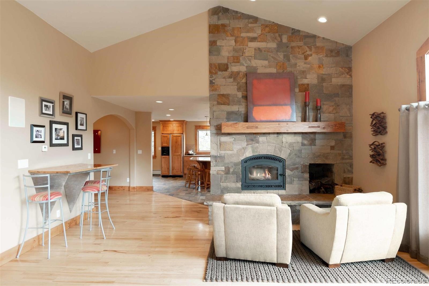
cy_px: 143
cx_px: 214
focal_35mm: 20
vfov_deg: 61.9
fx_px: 238
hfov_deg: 84.0
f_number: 3.5
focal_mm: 20
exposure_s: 1/200
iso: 200
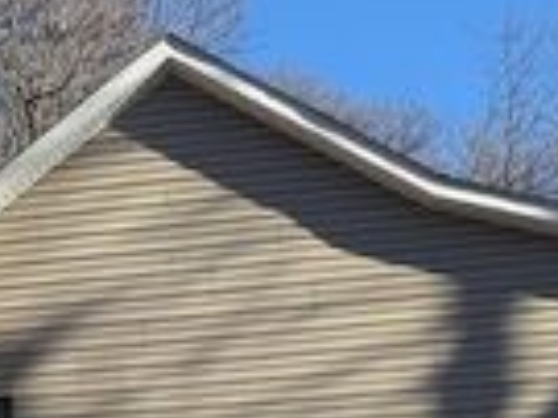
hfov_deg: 21.3
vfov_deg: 15.3
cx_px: 12
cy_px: 631
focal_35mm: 89
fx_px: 1433
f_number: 1.78
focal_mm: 6.76
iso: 80
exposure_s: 1/2370
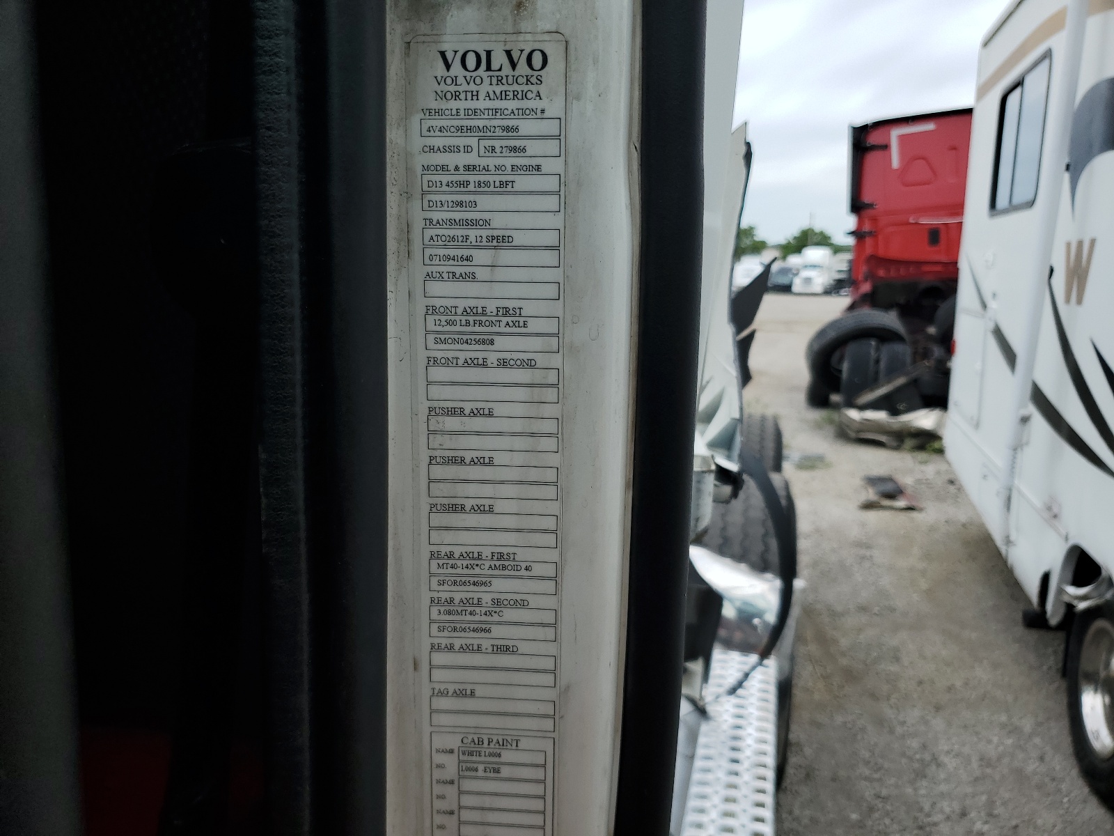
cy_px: 418
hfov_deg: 67.3
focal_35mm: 26
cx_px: 557
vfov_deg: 53.1
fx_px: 837
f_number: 1.5
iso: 50
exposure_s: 1/1667
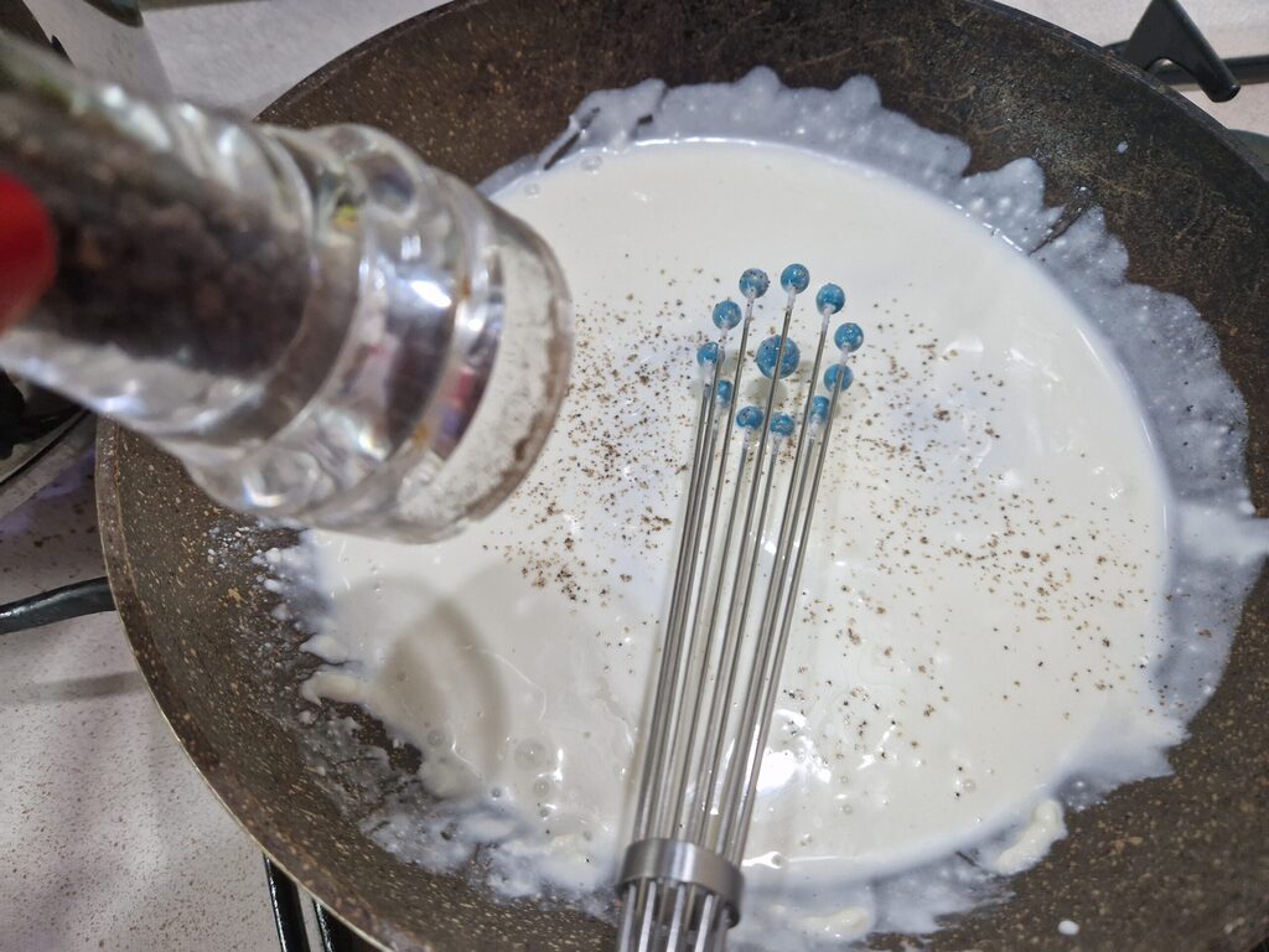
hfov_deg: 73.9
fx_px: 843
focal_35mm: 23
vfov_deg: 58.9
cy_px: 476
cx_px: 634
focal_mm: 5.4
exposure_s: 1/100
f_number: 1.8
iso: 50
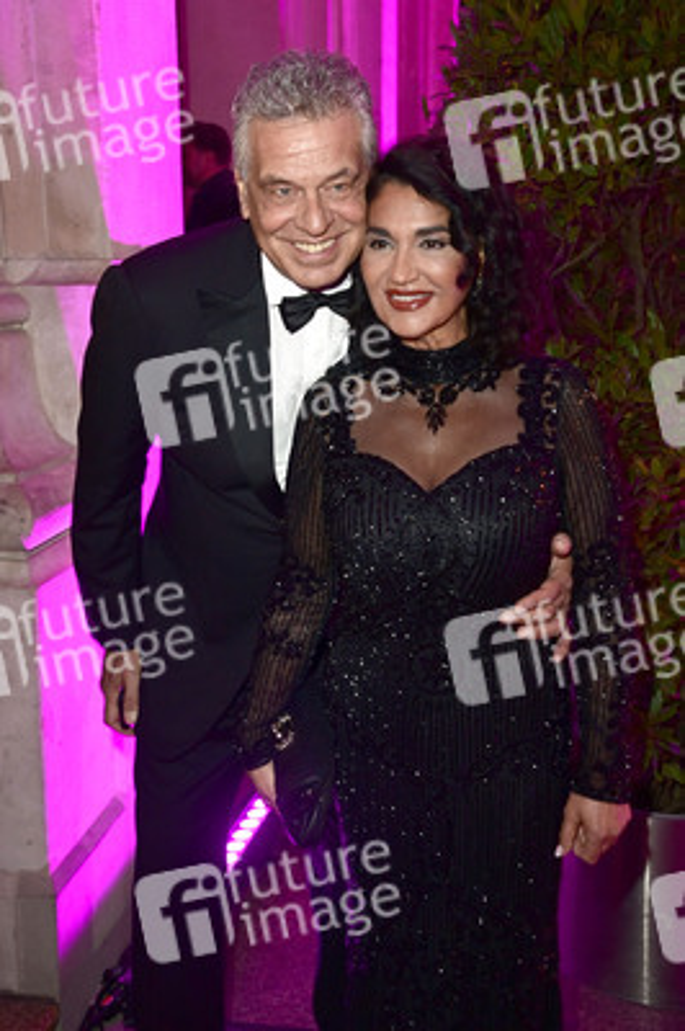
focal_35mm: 38
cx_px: 342
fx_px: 1086
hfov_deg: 35.0
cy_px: 516
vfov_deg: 50.7
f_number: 5.6
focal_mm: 38
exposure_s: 1/100
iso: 2000
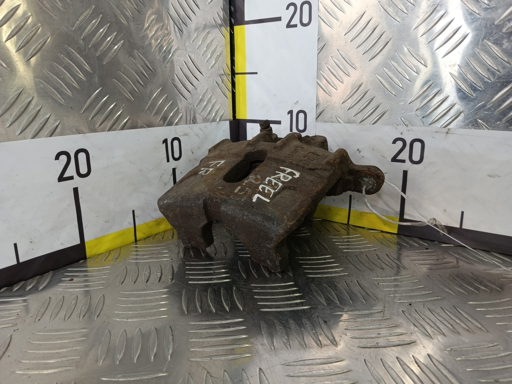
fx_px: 340
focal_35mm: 23
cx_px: 256
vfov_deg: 58.9
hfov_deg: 73.9
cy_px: 192
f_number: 1.6
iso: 105
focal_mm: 4.11
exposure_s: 1/100
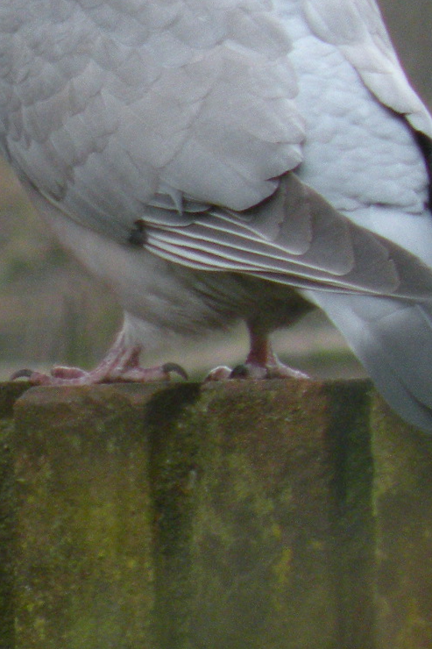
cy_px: -17
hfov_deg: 1.0
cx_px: -15
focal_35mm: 1399
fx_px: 25192
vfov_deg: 1.5
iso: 240
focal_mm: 84.2
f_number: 4.5
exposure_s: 1/125
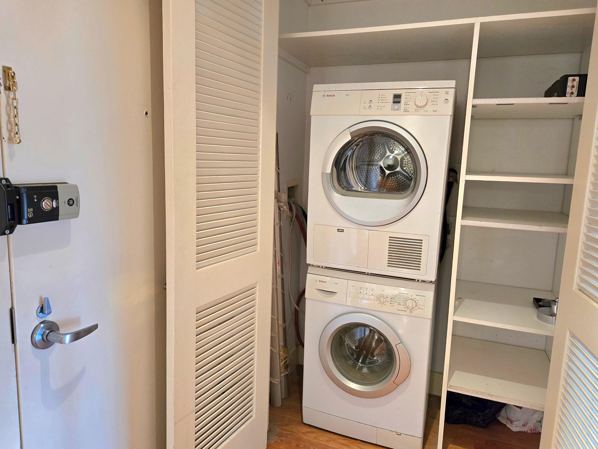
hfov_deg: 71.6
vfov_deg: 56.8
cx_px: 297
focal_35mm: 24
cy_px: 231
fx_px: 415
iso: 640
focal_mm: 5.4
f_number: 1.8
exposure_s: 1/120
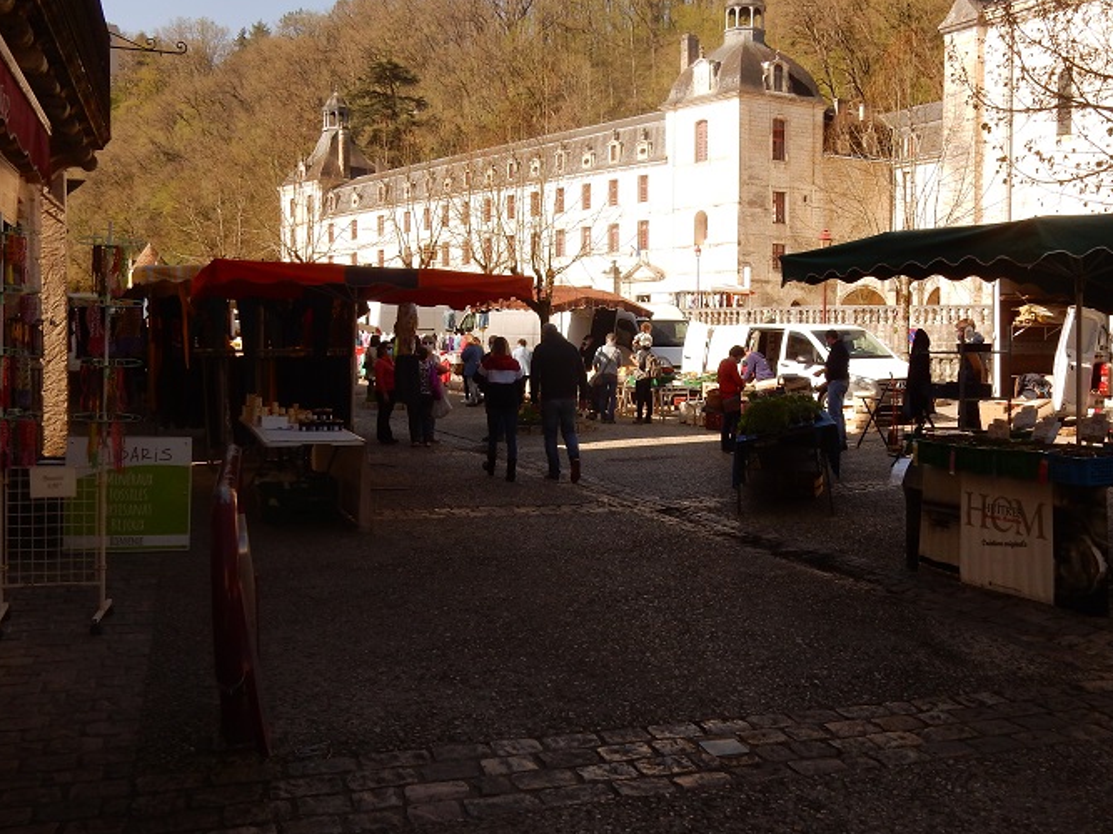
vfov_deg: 39.6
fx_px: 1157
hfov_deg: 51.2
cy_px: 382
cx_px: 624
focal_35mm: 36
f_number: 4
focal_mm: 5.4
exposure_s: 1/800
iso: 125
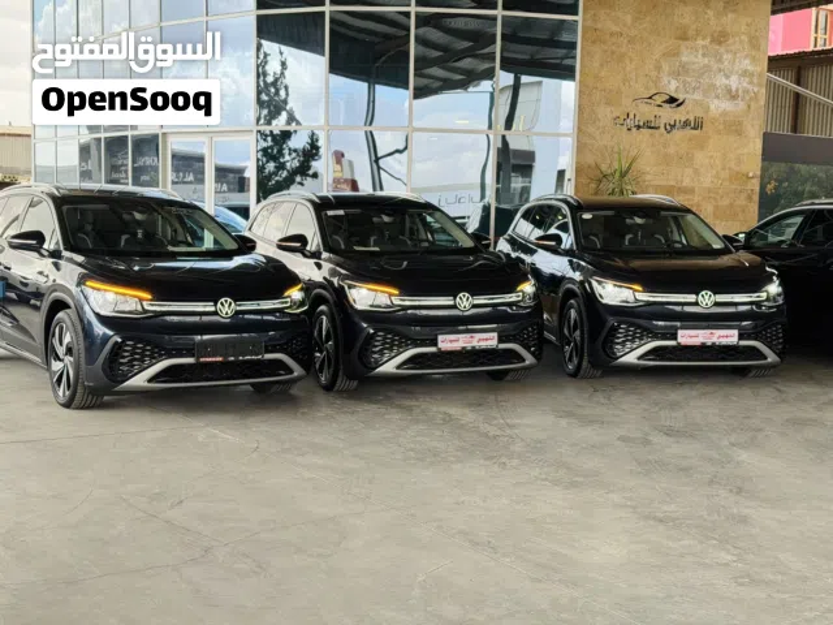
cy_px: 312
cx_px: 416
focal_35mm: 48
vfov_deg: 30.3
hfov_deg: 39.7
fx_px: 1155
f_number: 1.78
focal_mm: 6.76
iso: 64
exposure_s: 1/527
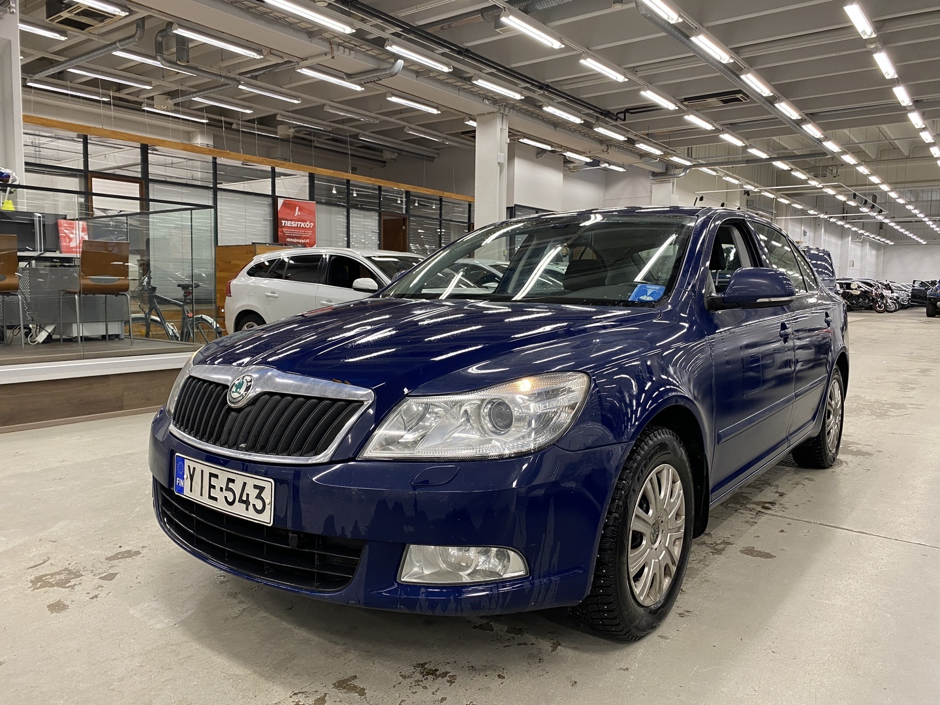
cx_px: 470
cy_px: 352
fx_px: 706
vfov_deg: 53.1
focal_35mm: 26
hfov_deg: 67.3
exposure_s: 1/50
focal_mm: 4.25
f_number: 1.8
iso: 100
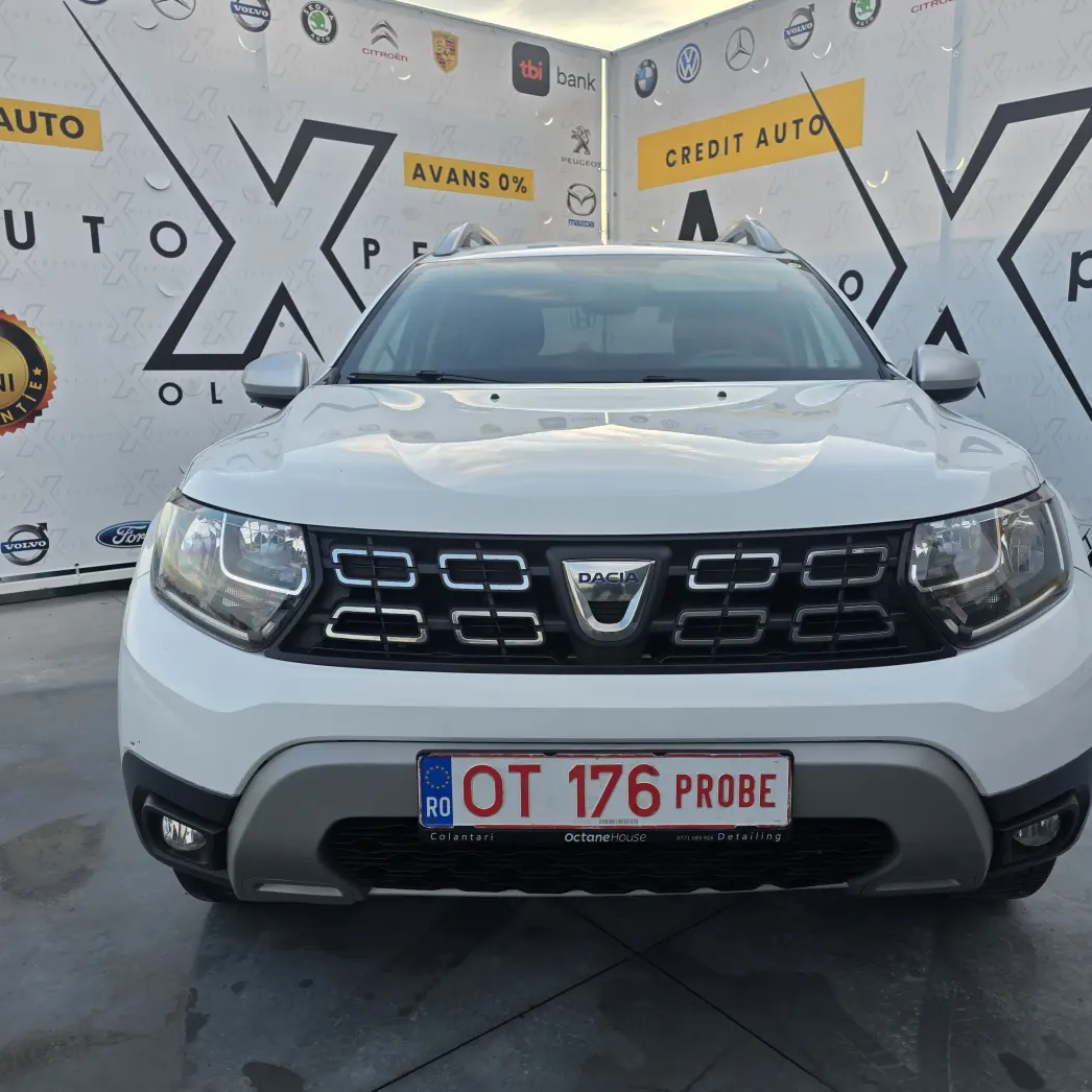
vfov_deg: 57.3
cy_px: 544
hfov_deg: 57.2
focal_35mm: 28
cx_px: 600
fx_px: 999
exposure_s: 1/180
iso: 50
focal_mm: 6.3
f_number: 1.7
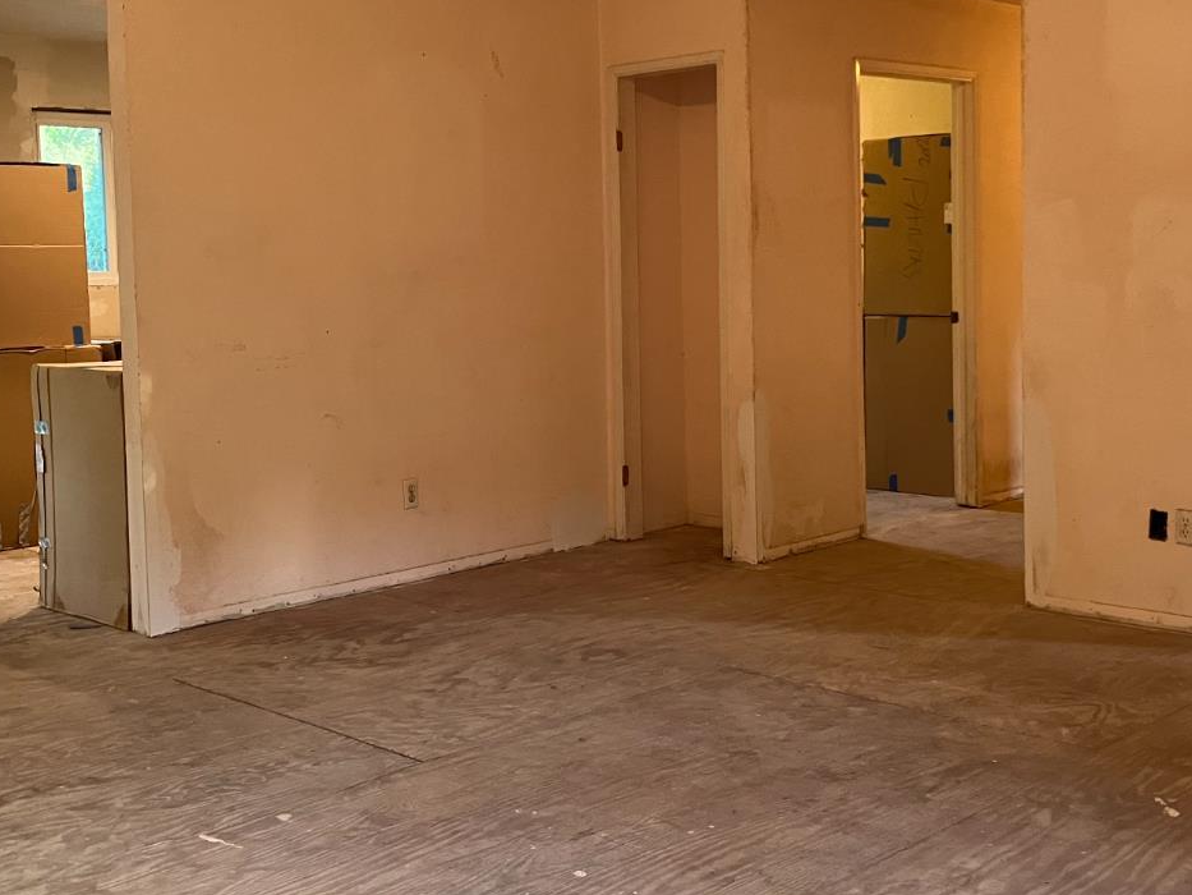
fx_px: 1550
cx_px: 538
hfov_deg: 42.0
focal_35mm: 45
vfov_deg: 32.1
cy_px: 341
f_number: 1.8
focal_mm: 3.99
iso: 250
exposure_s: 1/60
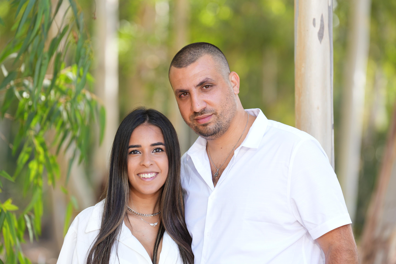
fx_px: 1815
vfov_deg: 8.3
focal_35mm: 165
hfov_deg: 12.5
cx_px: 198
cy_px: 132
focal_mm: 165
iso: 125
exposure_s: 1/100
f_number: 3.5
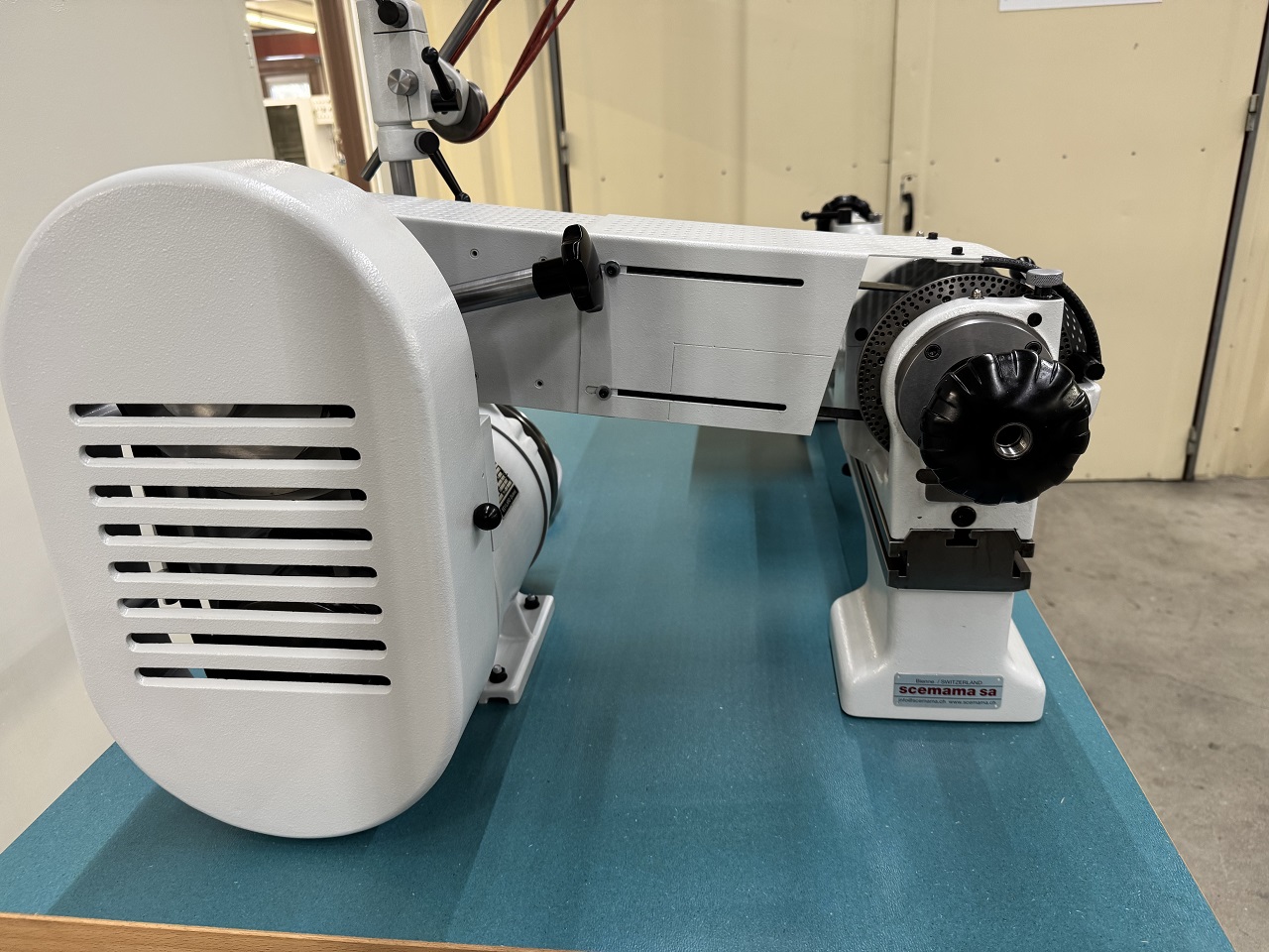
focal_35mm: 24
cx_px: 634
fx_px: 880
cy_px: 476
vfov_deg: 56.8
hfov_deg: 71.6
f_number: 1.78
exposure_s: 1/50
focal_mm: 6.76
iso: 200
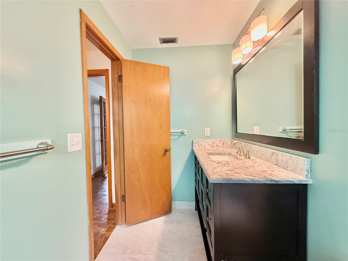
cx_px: 174
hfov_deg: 102.1
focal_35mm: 14
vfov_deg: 85.7
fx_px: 141
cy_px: 130
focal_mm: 2.22
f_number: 2.2
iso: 250
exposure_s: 1/60
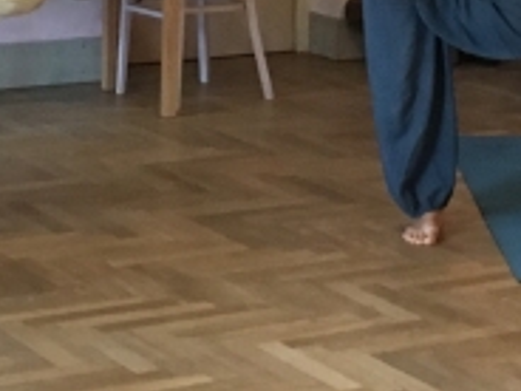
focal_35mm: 158
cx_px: 476
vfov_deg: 9.1
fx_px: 2378
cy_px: -241
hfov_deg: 12.4
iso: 200
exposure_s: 1/33
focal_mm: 4.15
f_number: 2.2
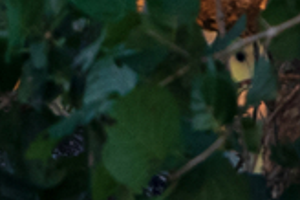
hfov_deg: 0.3
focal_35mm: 6248
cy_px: -176
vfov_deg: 0.2
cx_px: -249
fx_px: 52014
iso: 1250
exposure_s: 1/100
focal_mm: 600
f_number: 6.3
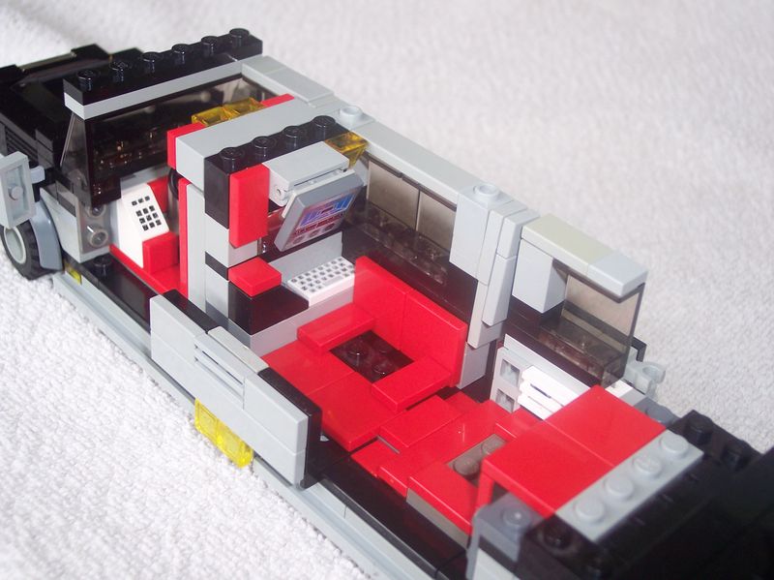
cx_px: 387
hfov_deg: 37.5
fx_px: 1140
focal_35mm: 51
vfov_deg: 28.5
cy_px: 290
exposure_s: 1/45
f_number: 3.4
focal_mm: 10.7
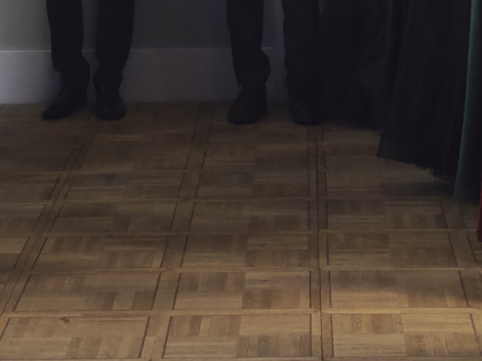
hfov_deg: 12.8
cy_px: -151
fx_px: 2144
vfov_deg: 9.4
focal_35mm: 154
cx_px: 309
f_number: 1.62
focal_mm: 6.55
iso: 800
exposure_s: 1/33.3
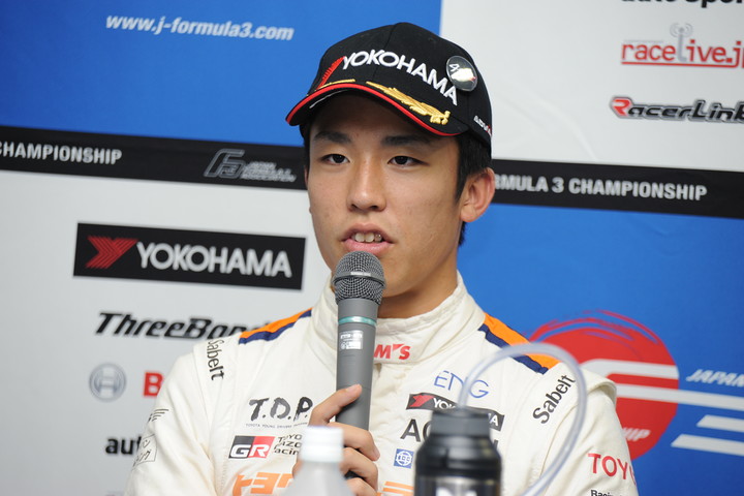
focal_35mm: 200
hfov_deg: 10.3
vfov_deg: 6.9
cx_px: 372
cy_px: 248
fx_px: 4133
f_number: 6.7
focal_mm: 200
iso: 800
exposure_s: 1/60
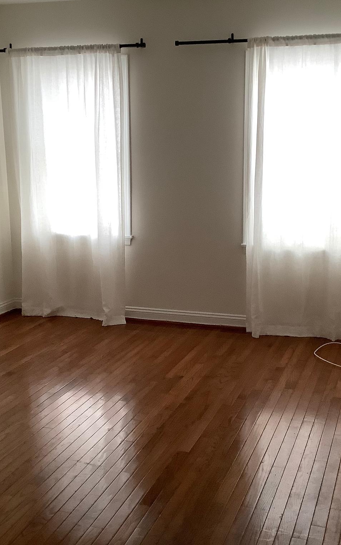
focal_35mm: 44
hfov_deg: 29.2
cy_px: 272
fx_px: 654
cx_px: 189
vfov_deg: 45.3
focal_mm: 3.3
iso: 125
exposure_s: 1/60
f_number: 2.4
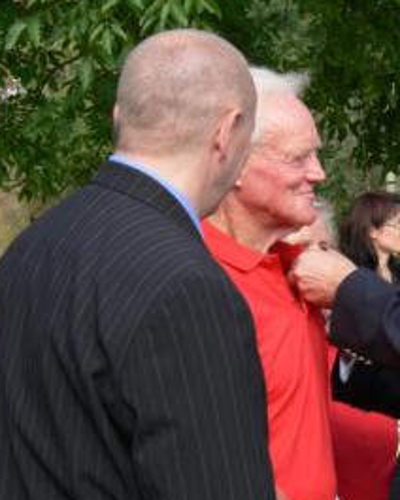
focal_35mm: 131
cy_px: 290
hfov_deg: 11.7
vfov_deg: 14.7
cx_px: 389
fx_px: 1939
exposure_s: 1/100
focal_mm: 15
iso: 80
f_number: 5.6
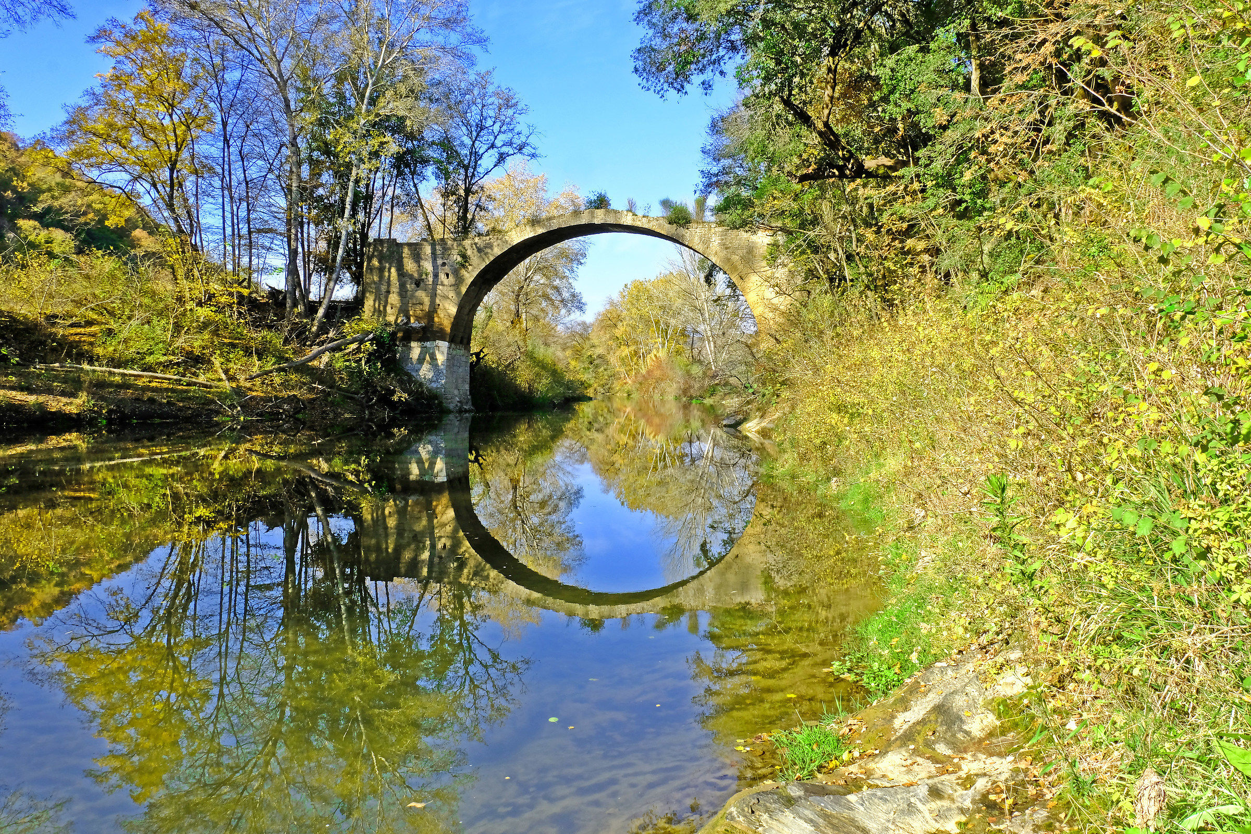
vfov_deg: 47.9
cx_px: 626
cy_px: 417
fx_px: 938
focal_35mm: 27
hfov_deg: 67.4
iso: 800
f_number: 20
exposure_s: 1/80
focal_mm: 18
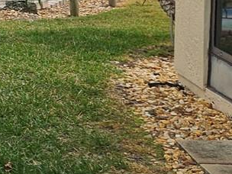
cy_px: -98
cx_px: -304
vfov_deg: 11.7
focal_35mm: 121
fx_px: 811
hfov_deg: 12.9
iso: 25
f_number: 1.8
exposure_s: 1/1989
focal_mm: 5.4
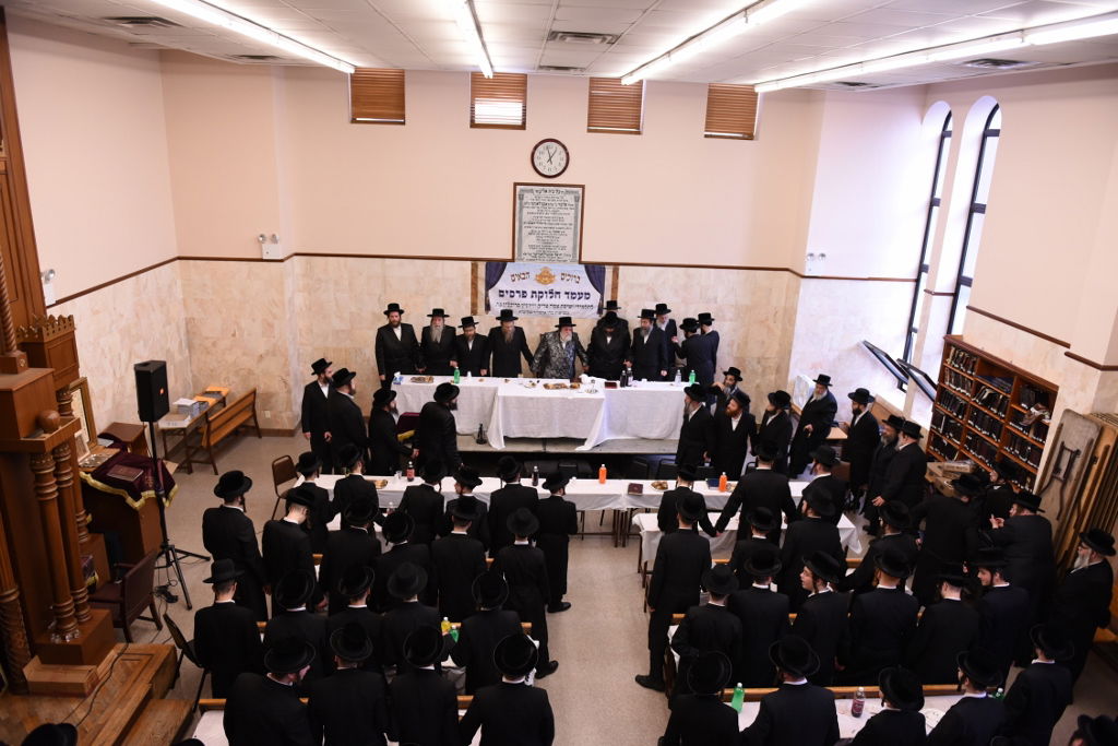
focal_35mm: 24
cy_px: 373
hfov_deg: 73.7
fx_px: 745
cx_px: 559
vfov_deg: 53.1
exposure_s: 1/200
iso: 1250
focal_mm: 24
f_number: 3.2
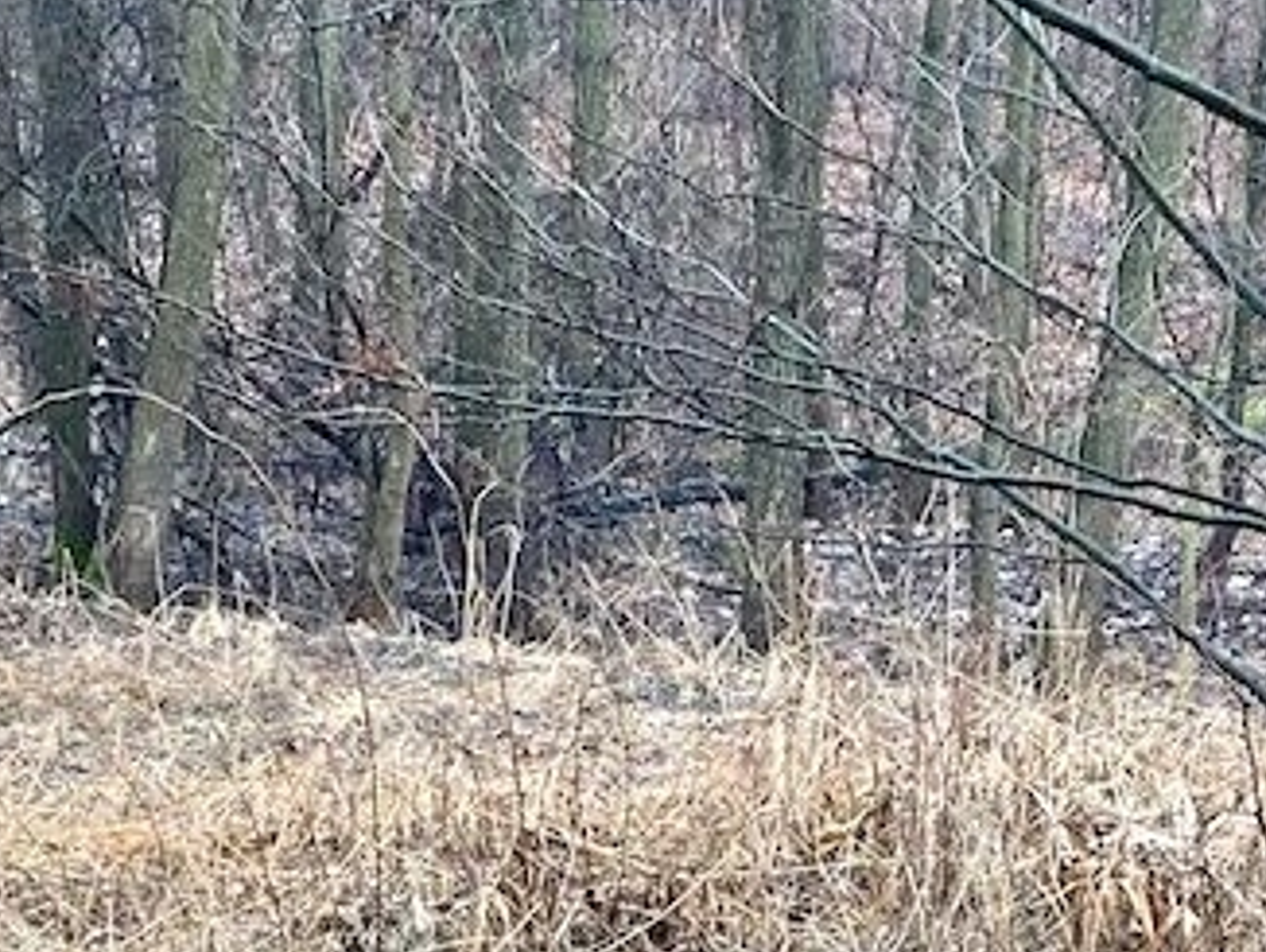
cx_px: 621
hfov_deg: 19.2
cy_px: 1018
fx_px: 3733
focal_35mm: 102
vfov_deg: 14.2
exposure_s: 1/121
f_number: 1.8
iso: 100
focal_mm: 4.25
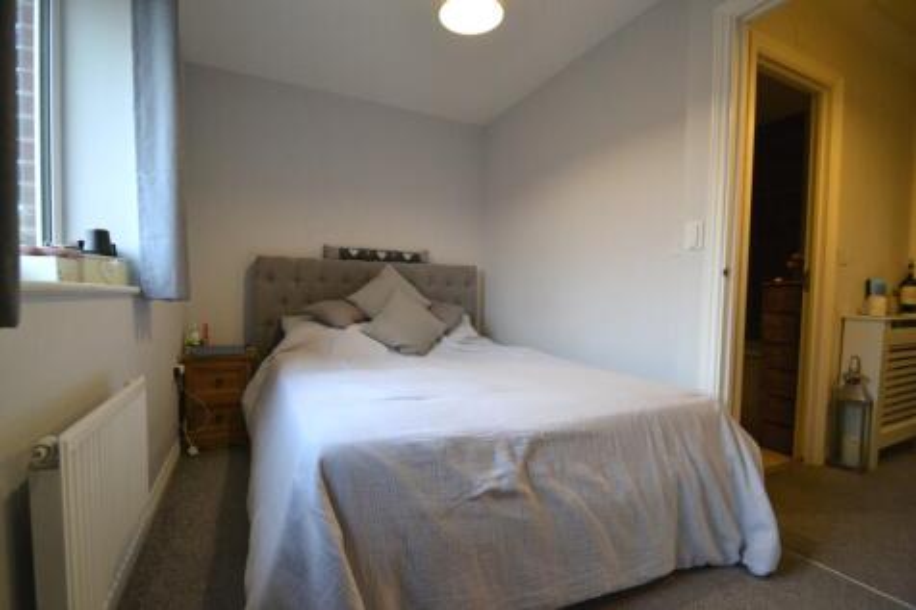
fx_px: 382
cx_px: 458
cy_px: 305
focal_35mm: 15
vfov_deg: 77.3
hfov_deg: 100.4
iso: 1800
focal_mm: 10
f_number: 3.5
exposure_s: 1/60
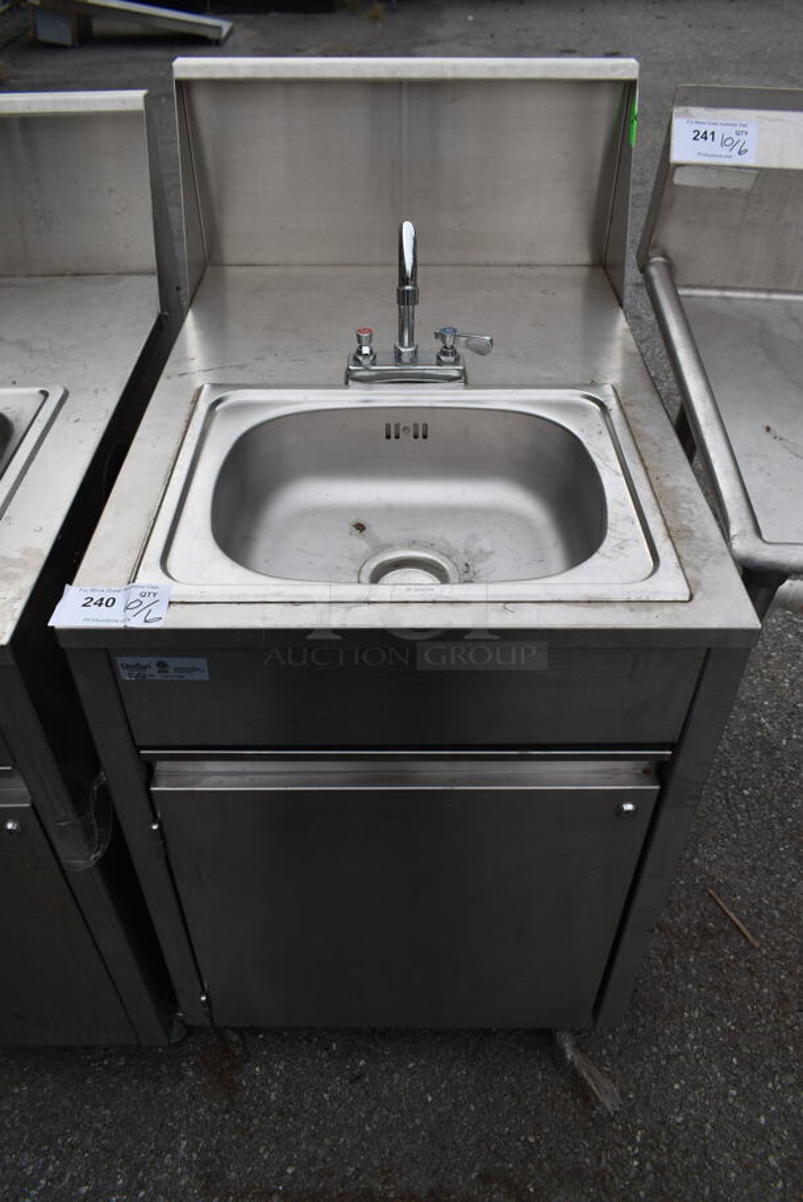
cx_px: 402
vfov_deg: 67.3
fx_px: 902
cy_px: 601
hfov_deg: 48.0
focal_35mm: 27
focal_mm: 18
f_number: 7.1
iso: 100
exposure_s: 1/125
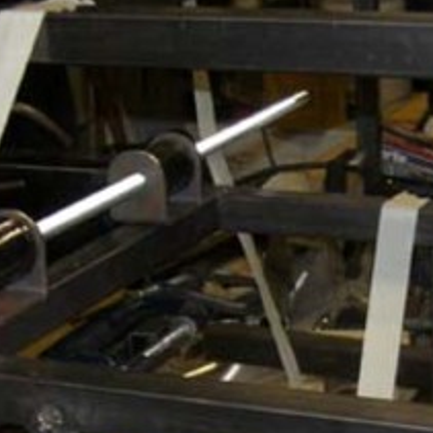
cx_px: 394
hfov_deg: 16.8
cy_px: 456
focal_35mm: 102
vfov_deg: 16.6
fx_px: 1443
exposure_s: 1/60
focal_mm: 7.9
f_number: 2.8
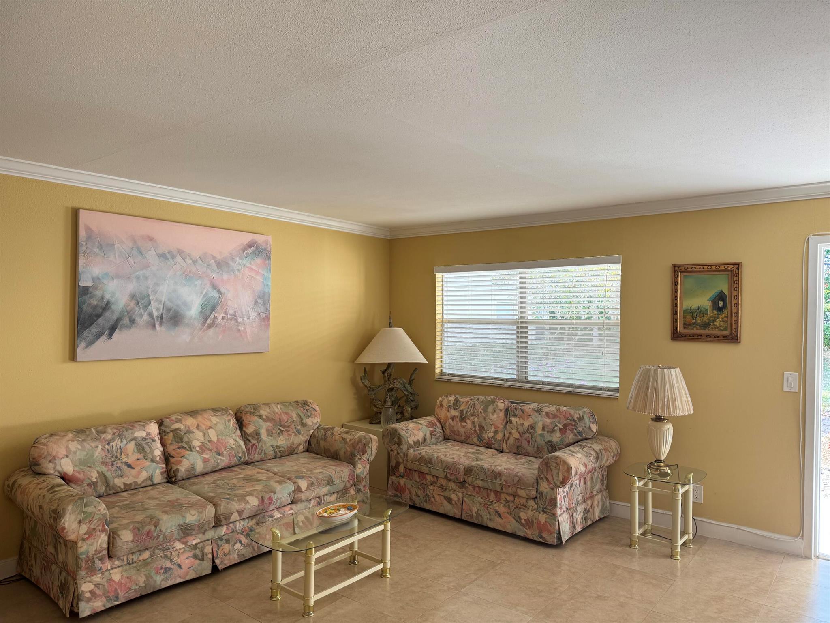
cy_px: 312
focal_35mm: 24
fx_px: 575
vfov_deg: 56.8
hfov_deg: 71.6
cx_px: 415
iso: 80
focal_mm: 6.76
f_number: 1.78
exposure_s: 1/121
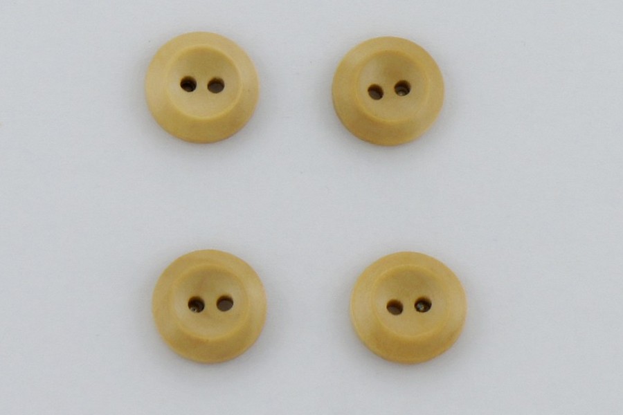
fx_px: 1428
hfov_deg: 24.6
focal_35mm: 82
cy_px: 208
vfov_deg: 16.6
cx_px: 312
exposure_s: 1/400
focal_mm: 55
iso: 200
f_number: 9
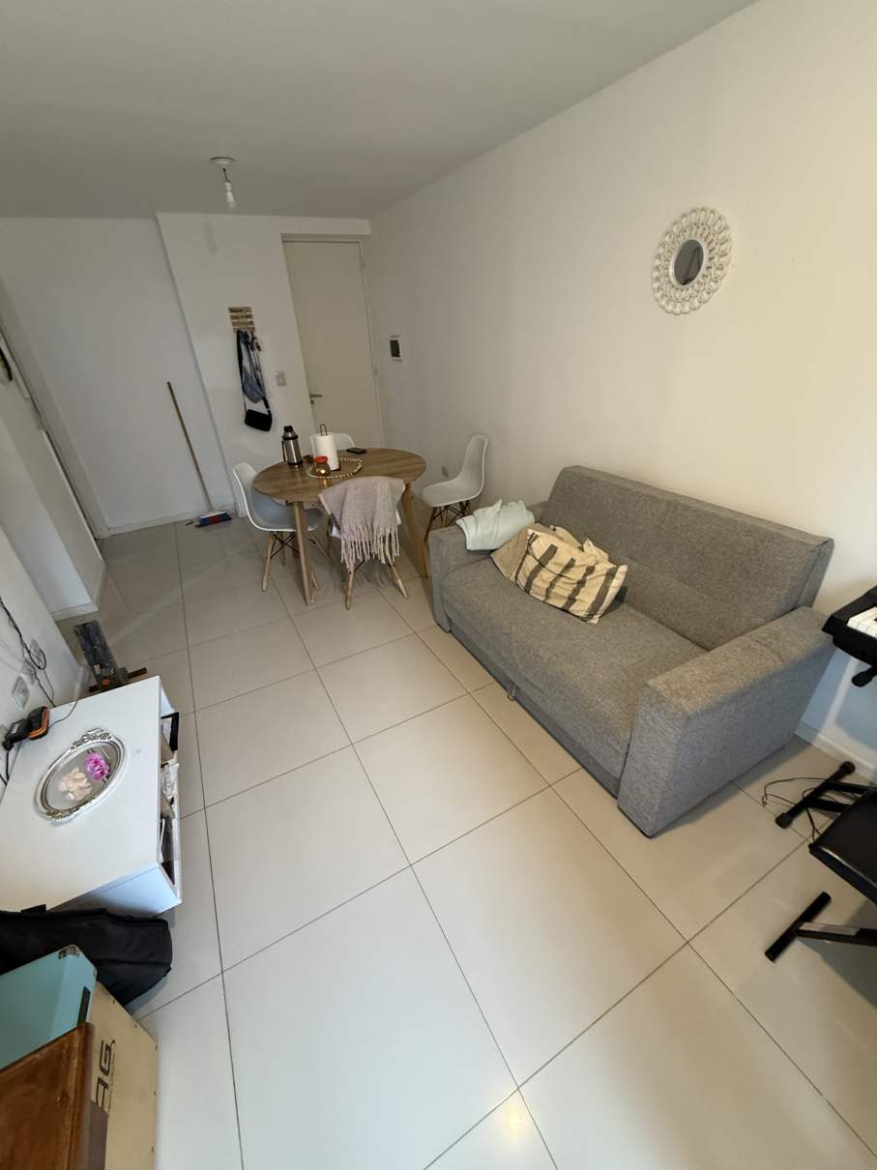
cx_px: 438
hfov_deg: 85.7
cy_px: 585
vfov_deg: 102.1
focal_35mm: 14
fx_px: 473
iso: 320
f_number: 2.2
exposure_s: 1/50
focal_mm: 2.22
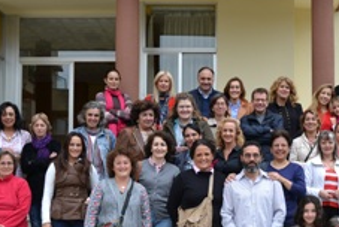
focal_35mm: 65
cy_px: 189
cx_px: 231
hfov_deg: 30.6
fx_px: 613
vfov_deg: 20.7
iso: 160
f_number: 5.6
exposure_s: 1/125
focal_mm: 22
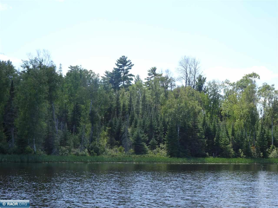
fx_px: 498
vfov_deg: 23.7
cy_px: 104
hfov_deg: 31.2
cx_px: 139
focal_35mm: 62
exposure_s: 1/250
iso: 80
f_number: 4.5
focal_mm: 10.59
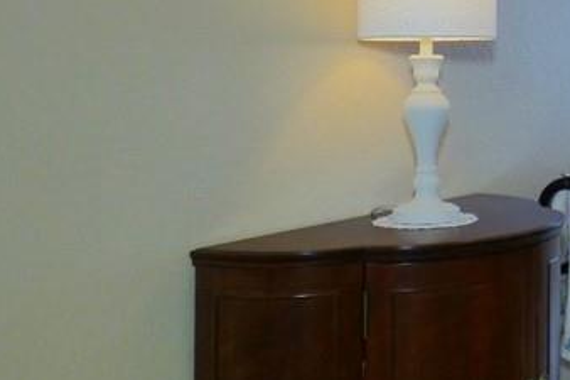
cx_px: 668
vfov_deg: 21.2
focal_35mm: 63
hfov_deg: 28.2
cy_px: 52
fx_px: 997
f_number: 2.8
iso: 250
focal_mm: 3.58
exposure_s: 1/100
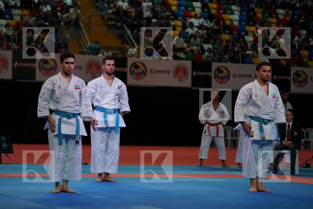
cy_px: 104
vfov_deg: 12.3
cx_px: 156
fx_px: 965
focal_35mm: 111
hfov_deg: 18.4
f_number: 2.8
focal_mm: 111
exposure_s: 1/1000
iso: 500
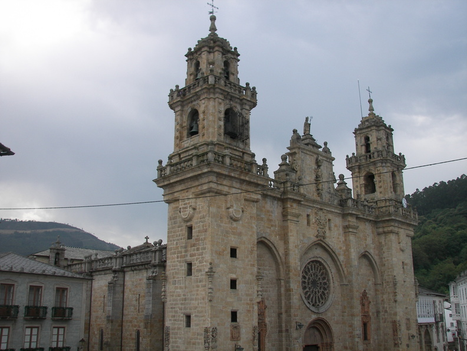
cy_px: 176
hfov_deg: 51.4
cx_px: 234
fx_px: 486
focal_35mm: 36
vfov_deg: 39.7
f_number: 2.8
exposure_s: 1/500
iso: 50
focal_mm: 6
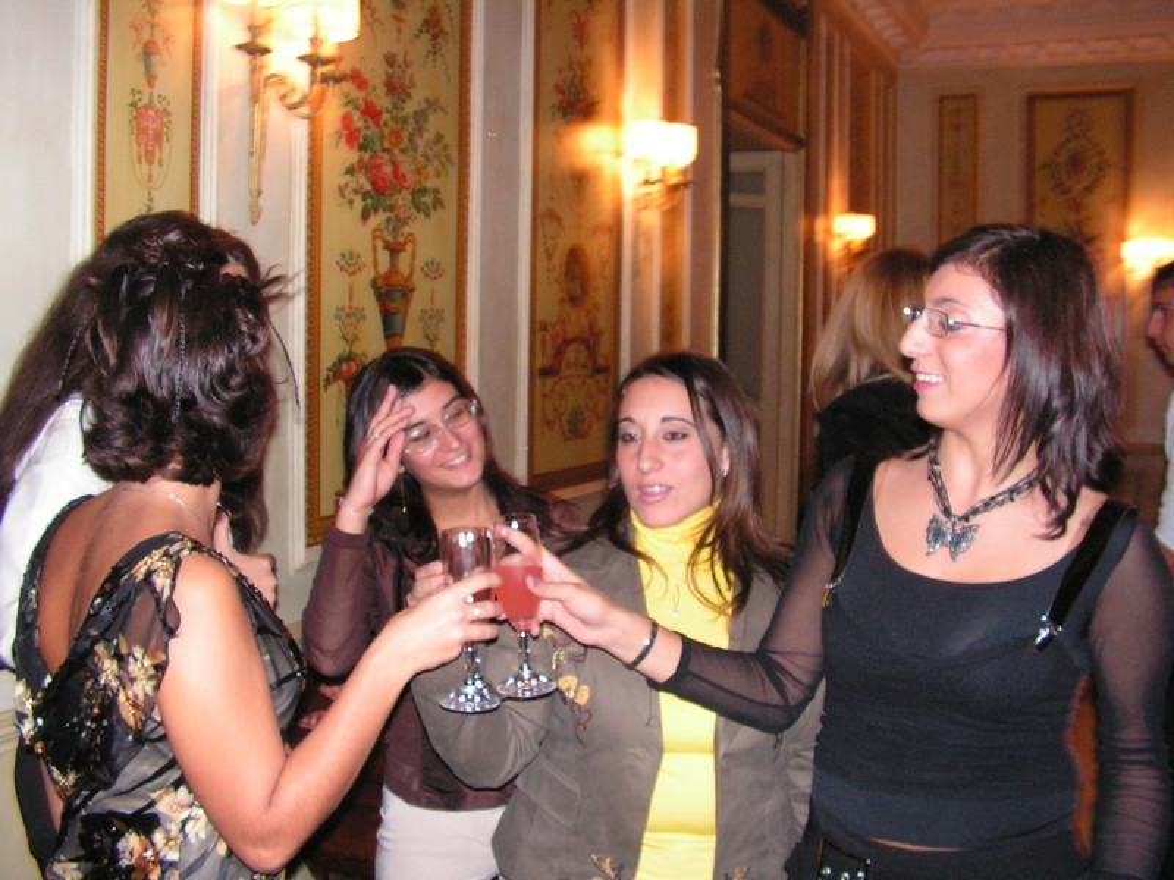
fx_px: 1221
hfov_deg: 51.4
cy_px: 440
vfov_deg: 39.7
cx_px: 587
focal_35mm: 36
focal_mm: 6
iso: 200
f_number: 3.2
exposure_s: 1/40
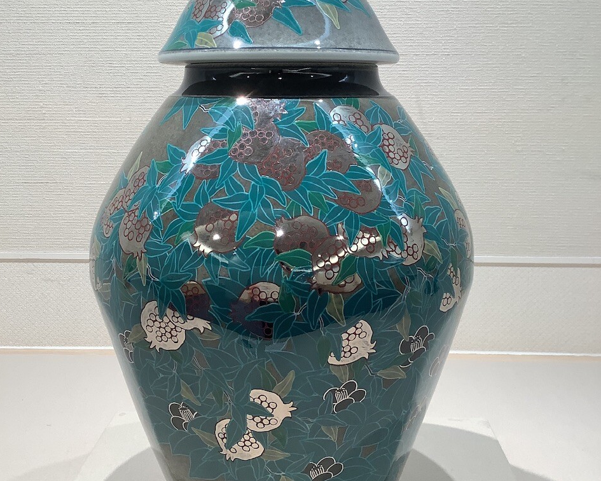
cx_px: 298
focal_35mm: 41
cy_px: 241
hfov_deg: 44.8
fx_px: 729
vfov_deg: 36.5
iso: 50
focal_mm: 3.3
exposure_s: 1/50
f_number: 2.4
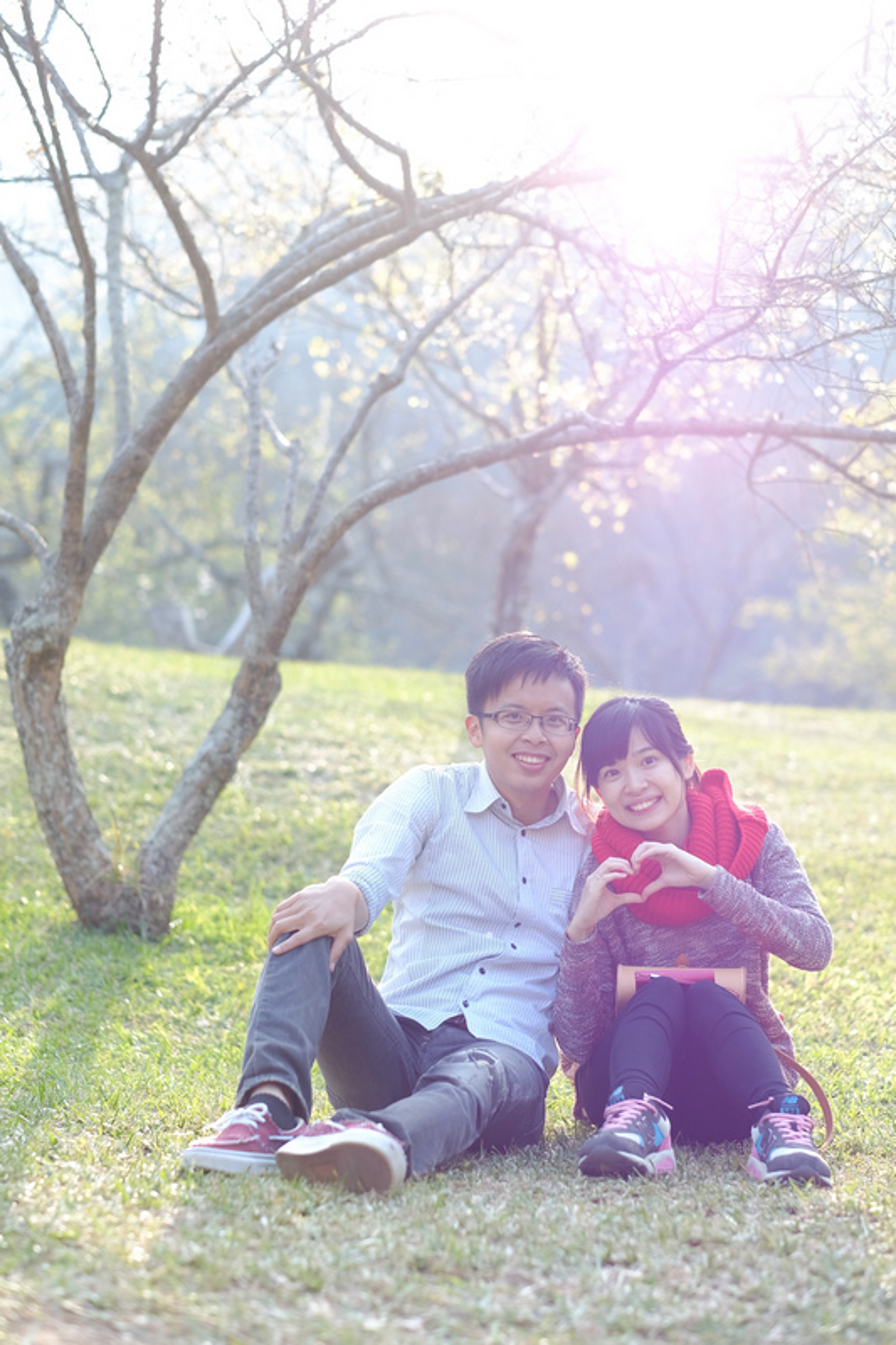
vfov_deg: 24.2
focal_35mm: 84
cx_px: 448
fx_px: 3137
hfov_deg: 16.3
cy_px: 672
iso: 200
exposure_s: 1/640
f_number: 2
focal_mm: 56
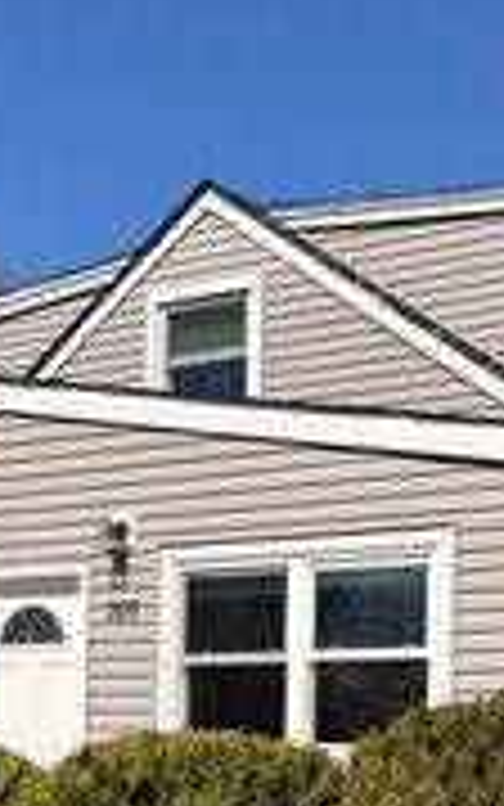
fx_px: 1559
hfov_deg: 18.4
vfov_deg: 27.8
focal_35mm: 71
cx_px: 266
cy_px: 736
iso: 80
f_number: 1.78
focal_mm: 6.76
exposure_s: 1/5714
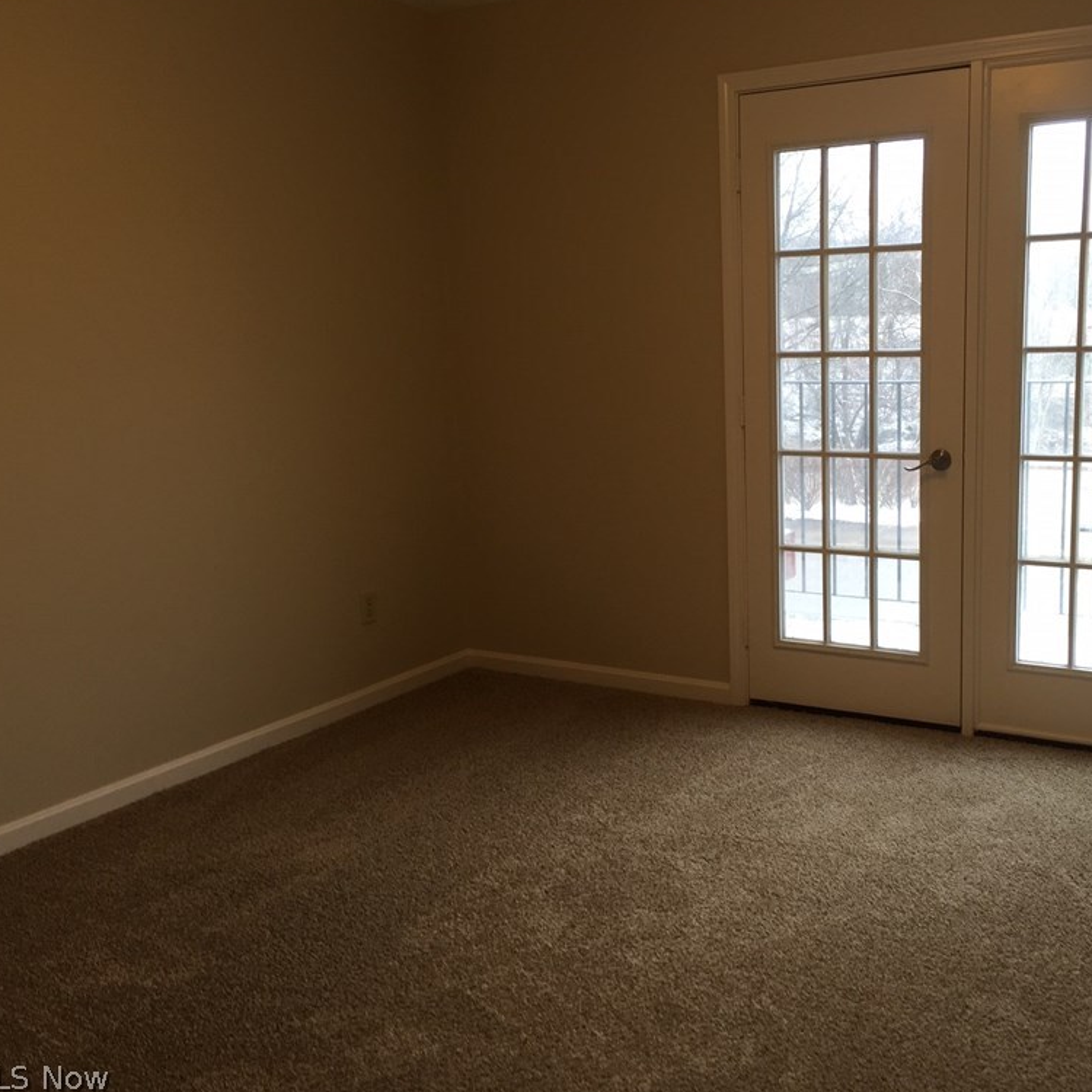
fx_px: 1249
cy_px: 543
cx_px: 703
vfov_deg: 47.2
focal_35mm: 35
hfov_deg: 46.7
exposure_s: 1/60
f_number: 2.2
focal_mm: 4.15
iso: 32
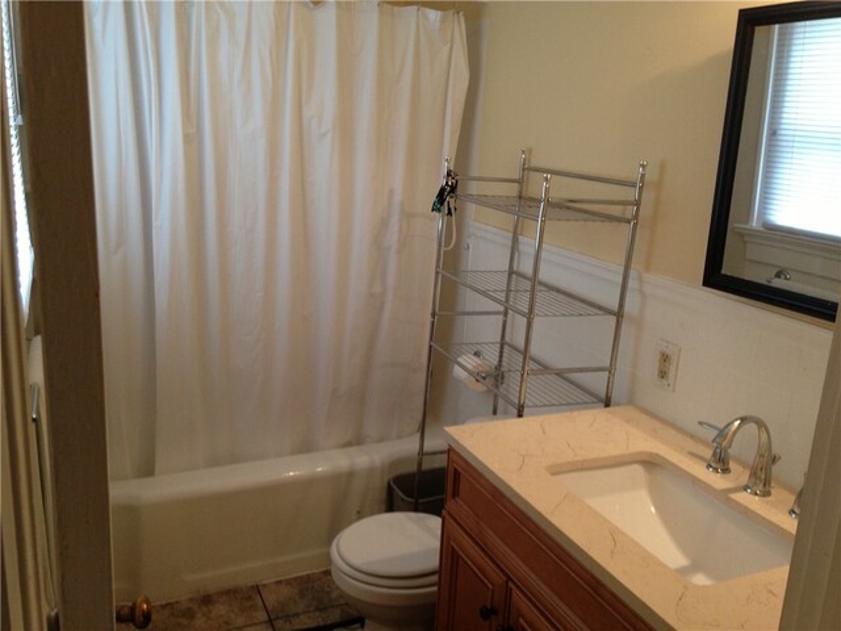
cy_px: 316
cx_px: 420
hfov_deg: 55.4
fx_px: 802
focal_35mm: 33
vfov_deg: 42.9
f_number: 2.4
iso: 125
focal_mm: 4.13
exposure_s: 1/20
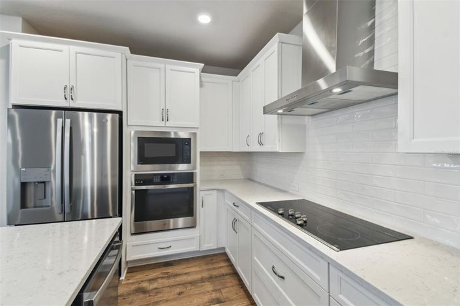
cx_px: 230
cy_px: 153
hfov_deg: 100.4
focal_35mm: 15
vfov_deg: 77.2
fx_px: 192
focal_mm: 10
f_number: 7.1
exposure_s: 1/15
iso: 100
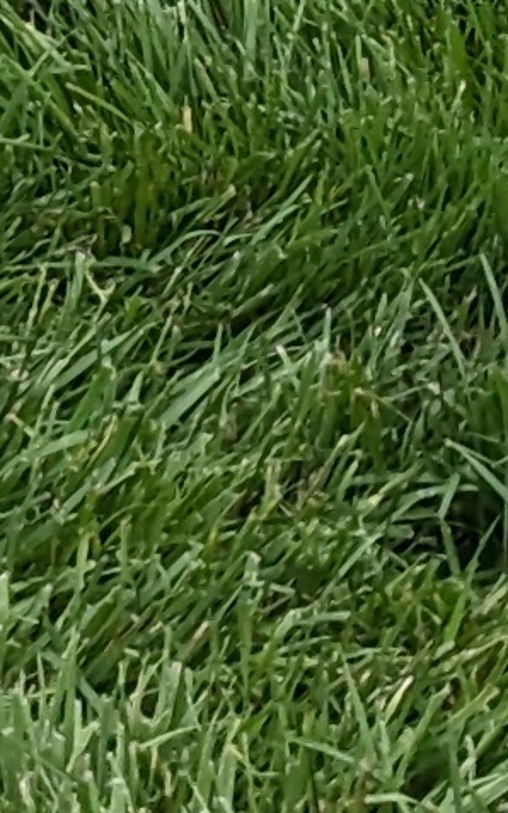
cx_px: -1870
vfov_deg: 4.6
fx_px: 9661
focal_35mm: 436
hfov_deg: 2.9
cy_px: -1747
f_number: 1.85
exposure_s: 1/420
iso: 41
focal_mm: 6.81
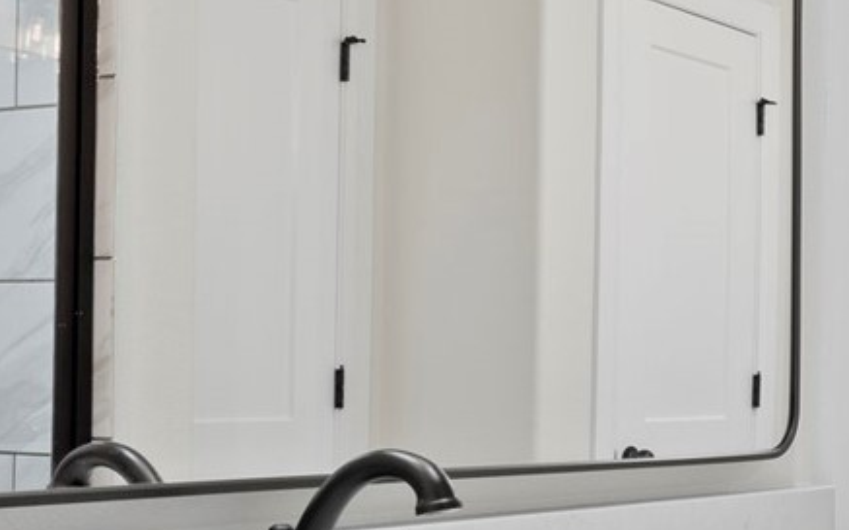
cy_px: 383
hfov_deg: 24.9
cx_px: 975
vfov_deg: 17.1
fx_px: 1758
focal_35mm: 76
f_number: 9
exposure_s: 1/4
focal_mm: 16
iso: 200
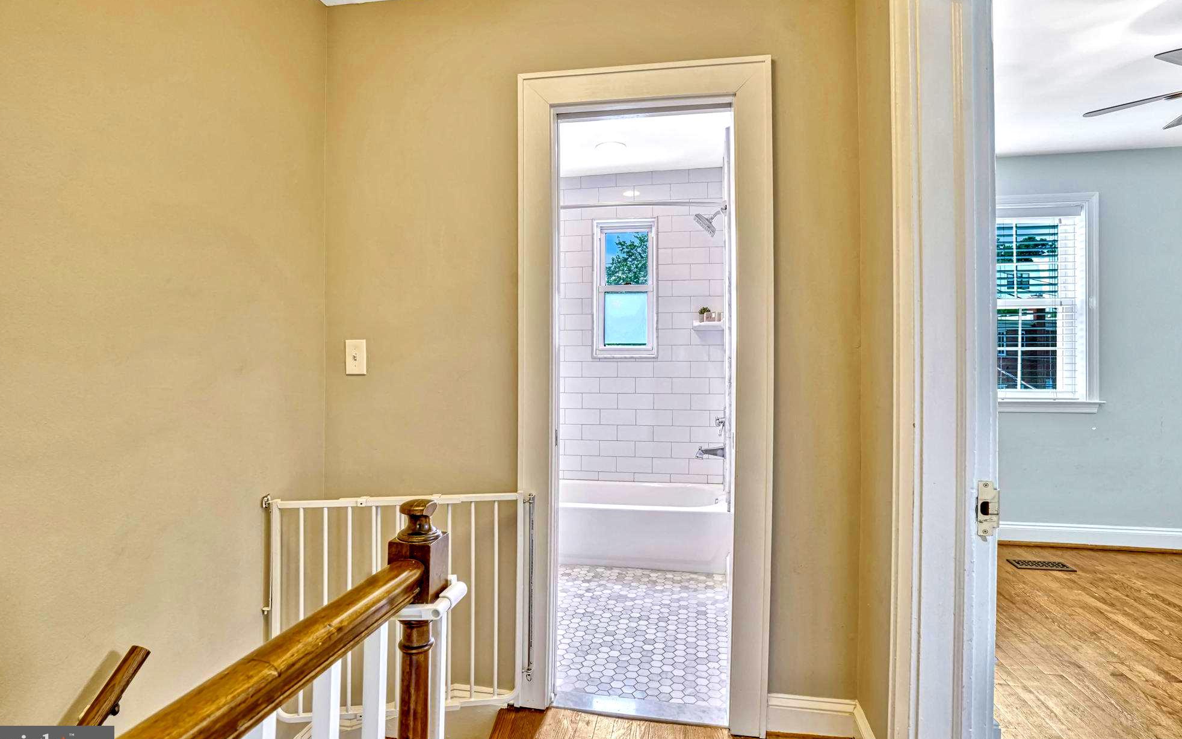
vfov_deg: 68.0
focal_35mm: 17
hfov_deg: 94.4
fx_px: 548
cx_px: 597
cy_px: 359
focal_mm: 16
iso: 1250
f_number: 8
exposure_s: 1/60
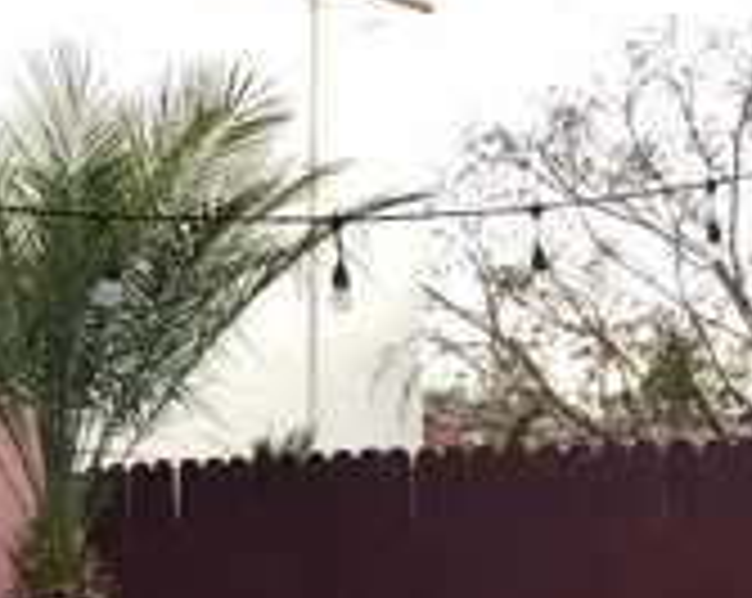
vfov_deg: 13.8
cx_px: 482
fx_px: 2333
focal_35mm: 105
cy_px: 877
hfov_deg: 18.3
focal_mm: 3.99
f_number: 1.8
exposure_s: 1/30
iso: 32
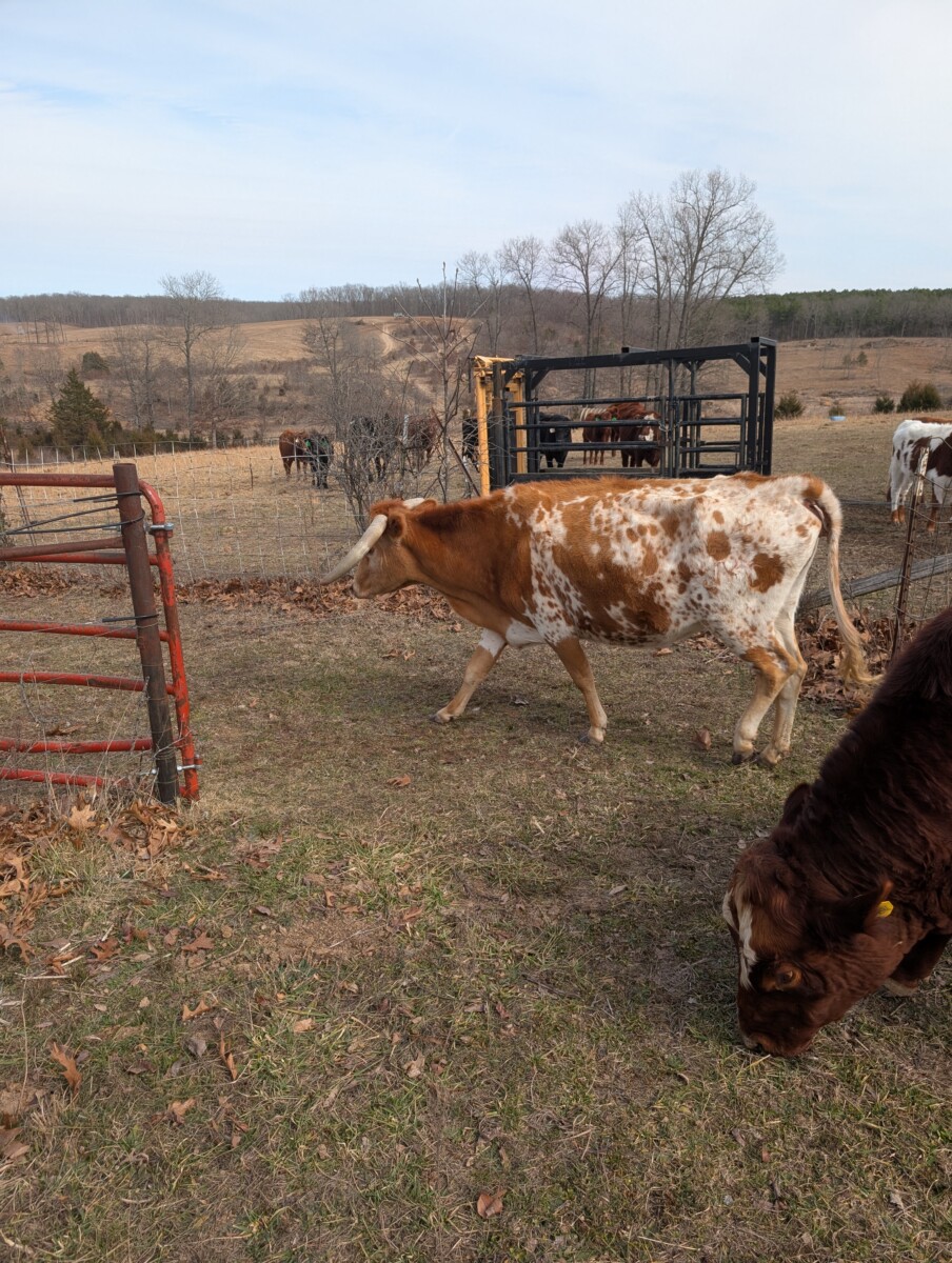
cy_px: 632
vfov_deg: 71.5
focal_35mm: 24
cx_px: 476
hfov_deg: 57.0
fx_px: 878
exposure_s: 1/676
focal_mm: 6.9
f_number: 1.68
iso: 23
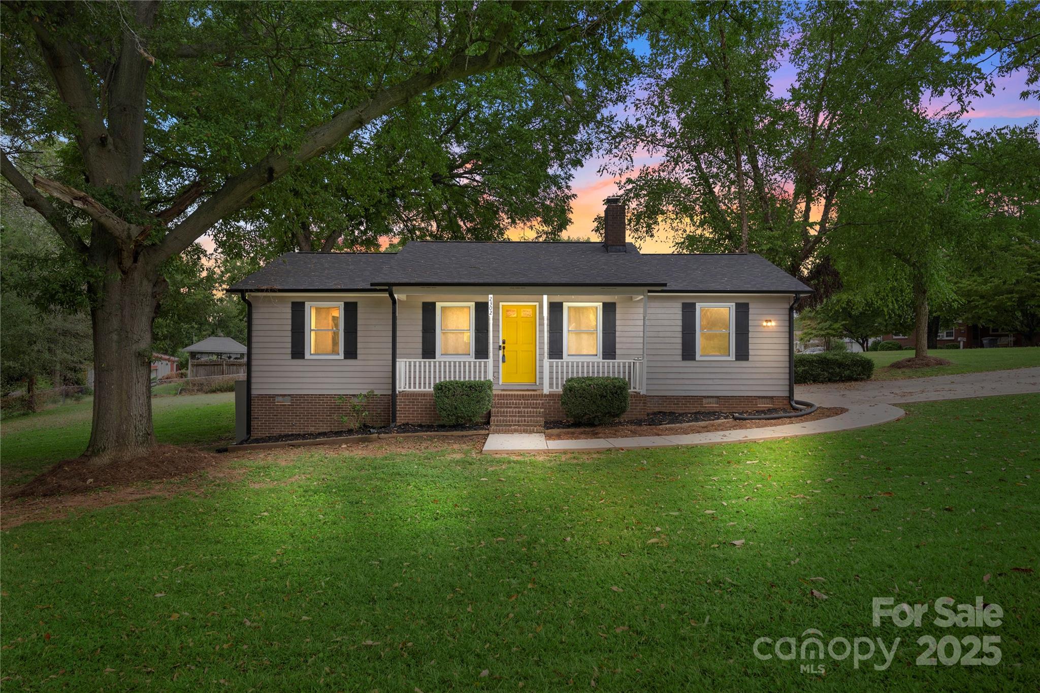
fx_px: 679
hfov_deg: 74.9
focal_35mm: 24
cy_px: 346
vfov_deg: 54.1
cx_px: 520
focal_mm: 23.5
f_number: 8
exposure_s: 1/20
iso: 100
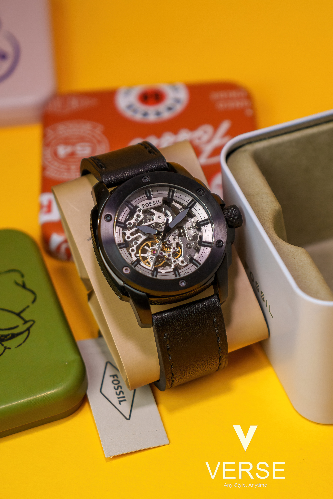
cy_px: 250
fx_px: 1457
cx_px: 166
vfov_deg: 19.5
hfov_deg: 13.0
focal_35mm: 105
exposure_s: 1/60
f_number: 4
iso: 160
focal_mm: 70
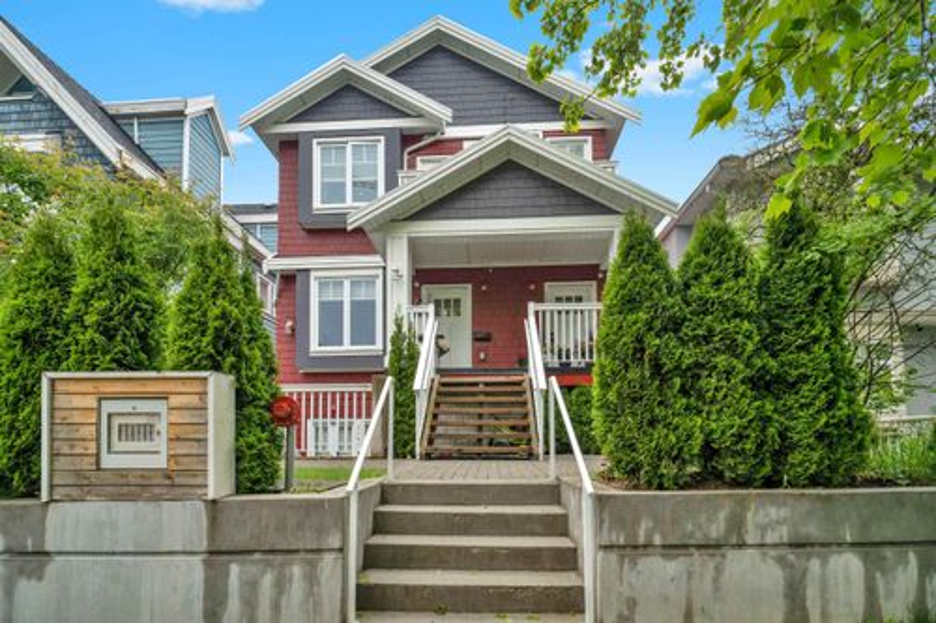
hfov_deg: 96.8
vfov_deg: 73.7
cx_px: 468
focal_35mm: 16
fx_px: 416
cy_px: 312
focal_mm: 16
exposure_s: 1/1250
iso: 2000
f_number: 8
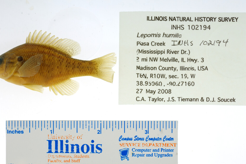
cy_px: 89
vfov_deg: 19.5
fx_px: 479
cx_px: 106
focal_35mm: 70
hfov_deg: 28.8
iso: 100
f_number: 10
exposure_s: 1/160
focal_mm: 60
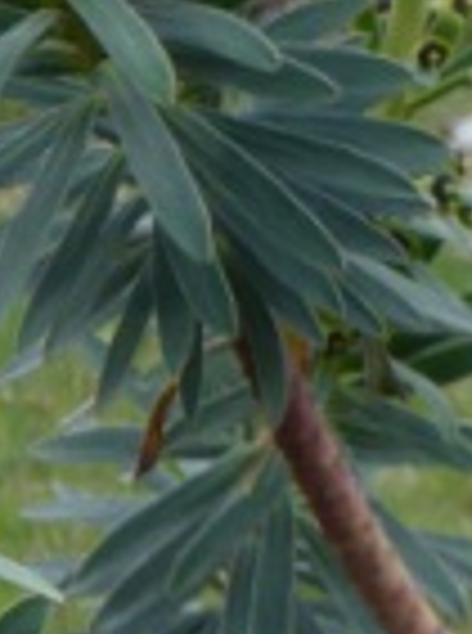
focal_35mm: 255
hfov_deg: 5.4
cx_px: -1038
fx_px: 4657
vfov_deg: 7.6
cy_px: -310
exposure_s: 1/125
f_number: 3.7
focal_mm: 6.1
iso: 100
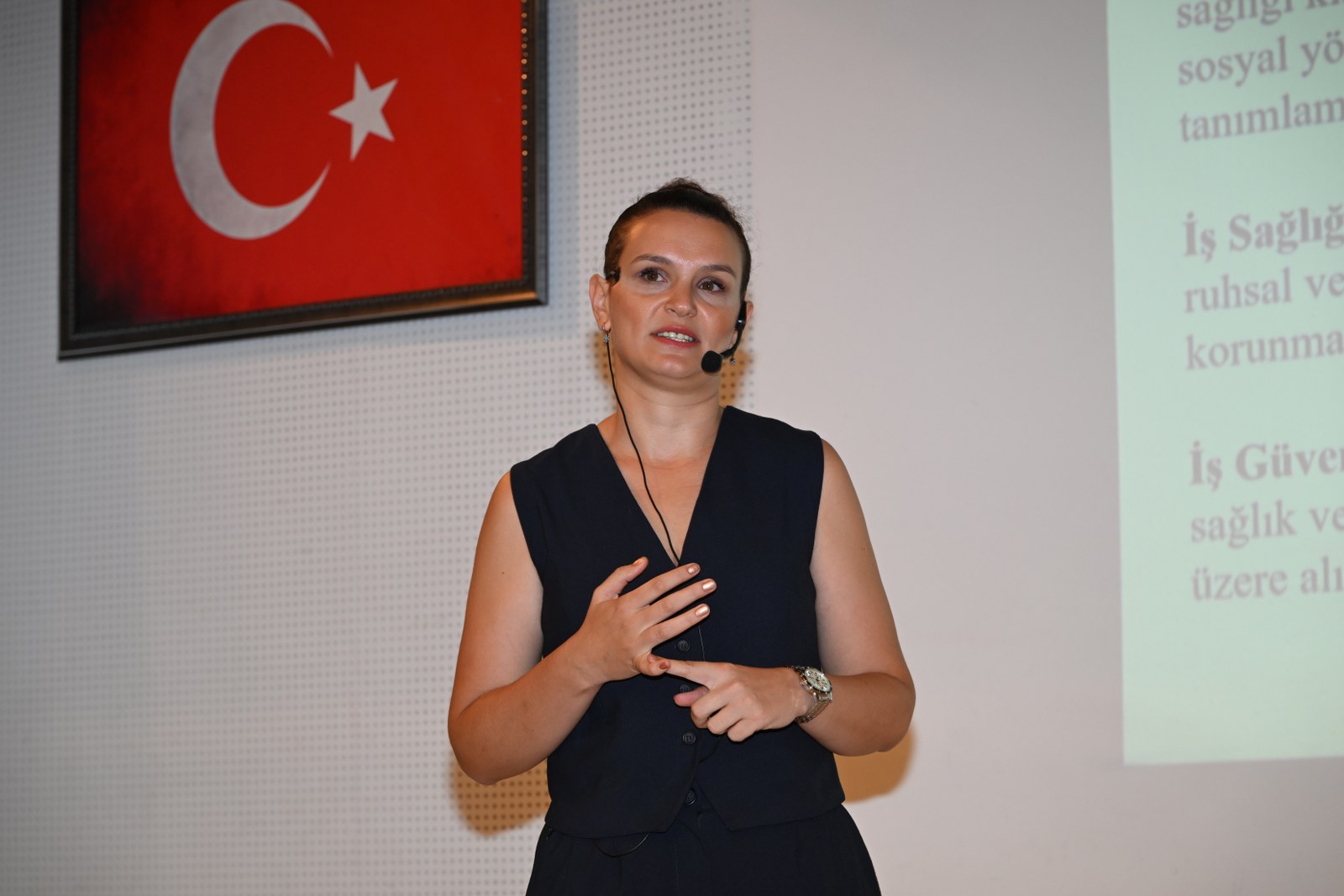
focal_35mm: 100
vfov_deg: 13.7
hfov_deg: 20.4
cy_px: 448
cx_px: 672
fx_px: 3733
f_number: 6.3
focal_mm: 100
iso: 640
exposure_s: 1/60
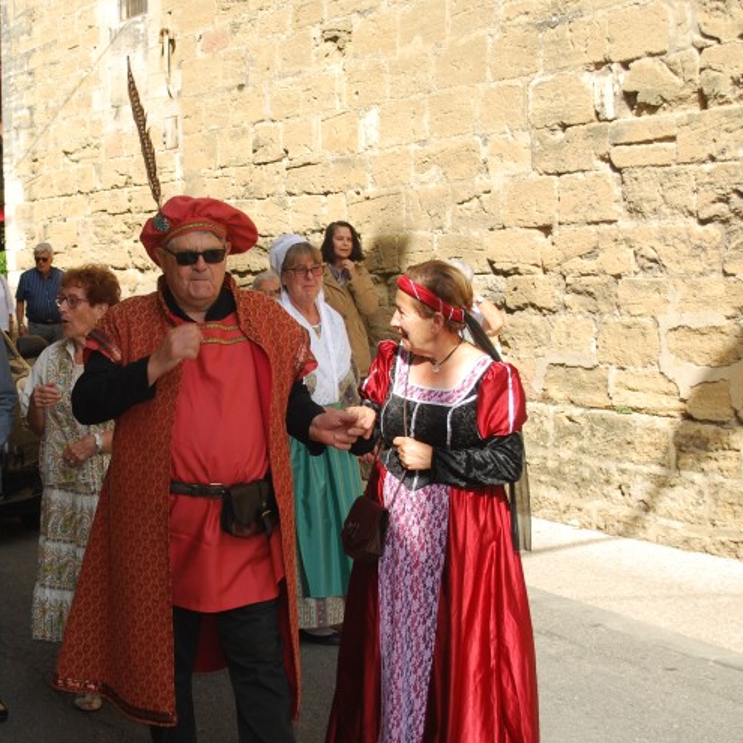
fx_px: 1603
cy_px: 365
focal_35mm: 66
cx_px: 188
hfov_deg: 25.8
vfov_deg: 26.1
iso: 100
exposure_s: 1/200
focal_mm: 32
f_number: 5.6
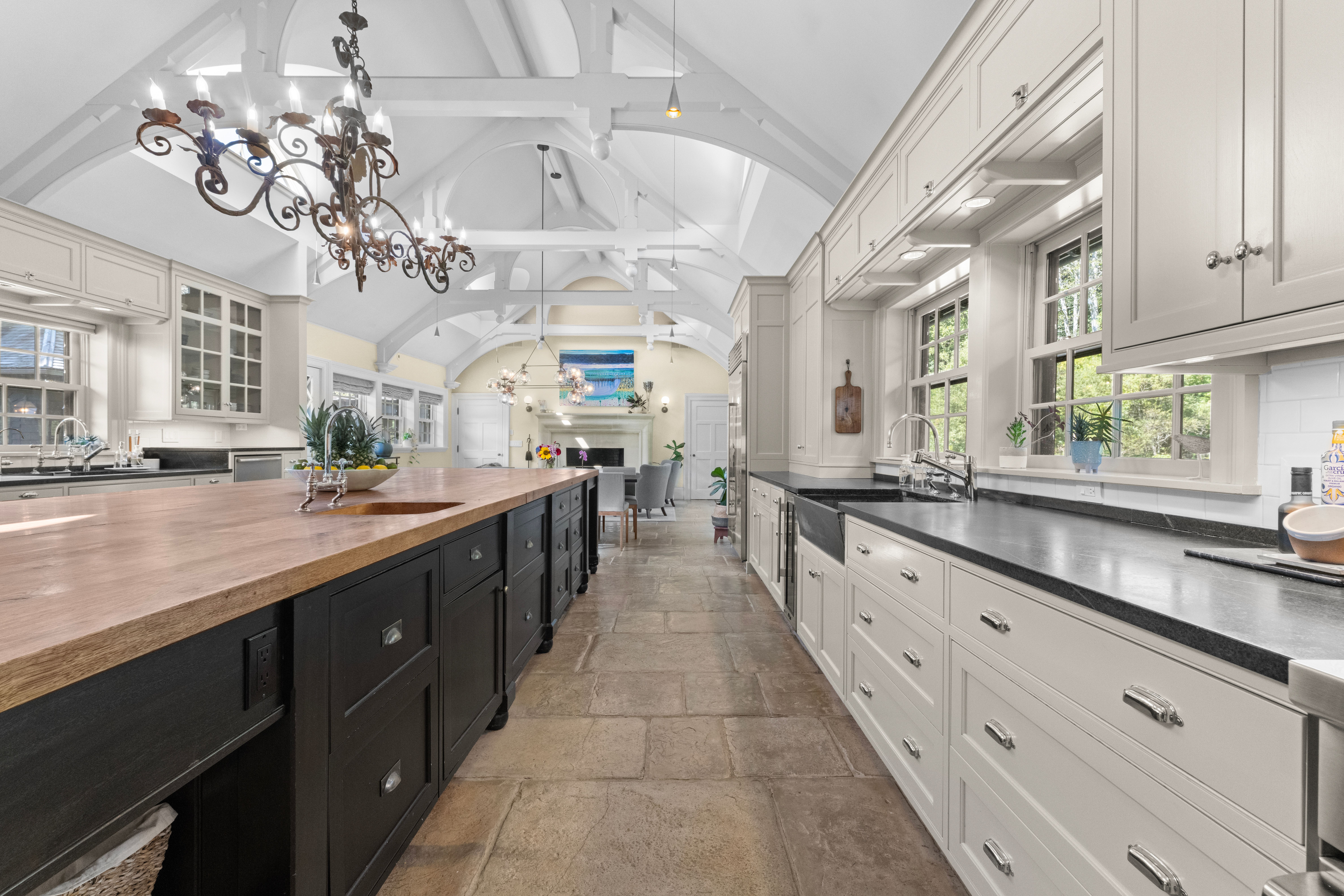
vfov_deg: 75.1
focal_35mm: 16
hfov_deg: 98.2
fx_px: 582
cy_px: 448
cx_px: 672
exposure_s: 1/10
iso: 2000
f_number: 11
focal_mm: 15.6
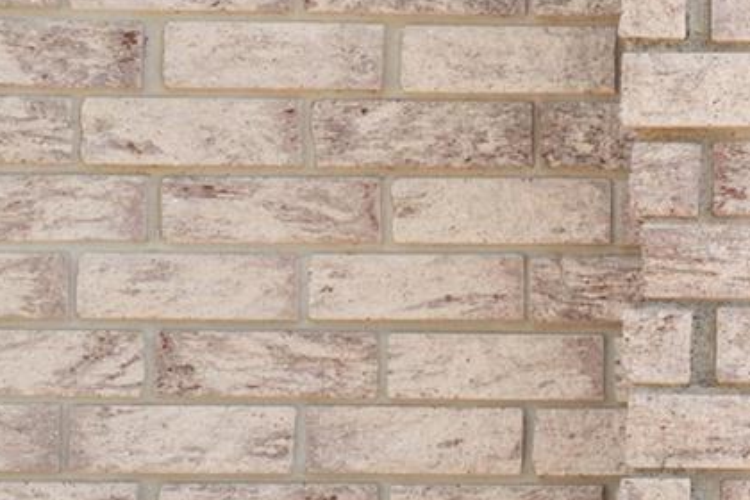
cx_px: 1791
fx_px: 3250
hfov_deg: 11.1
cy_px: 521
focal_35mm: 156
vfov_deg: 8.7
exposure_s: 1/60
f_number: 8
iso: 200
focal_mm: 32
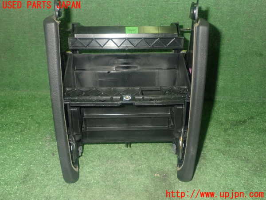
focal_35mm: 36
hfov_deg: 51.4
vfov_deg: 39.7
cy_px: 100
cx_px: 133
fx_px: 277
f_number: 7.1
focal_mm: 6.37
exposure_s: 1/40
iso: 800
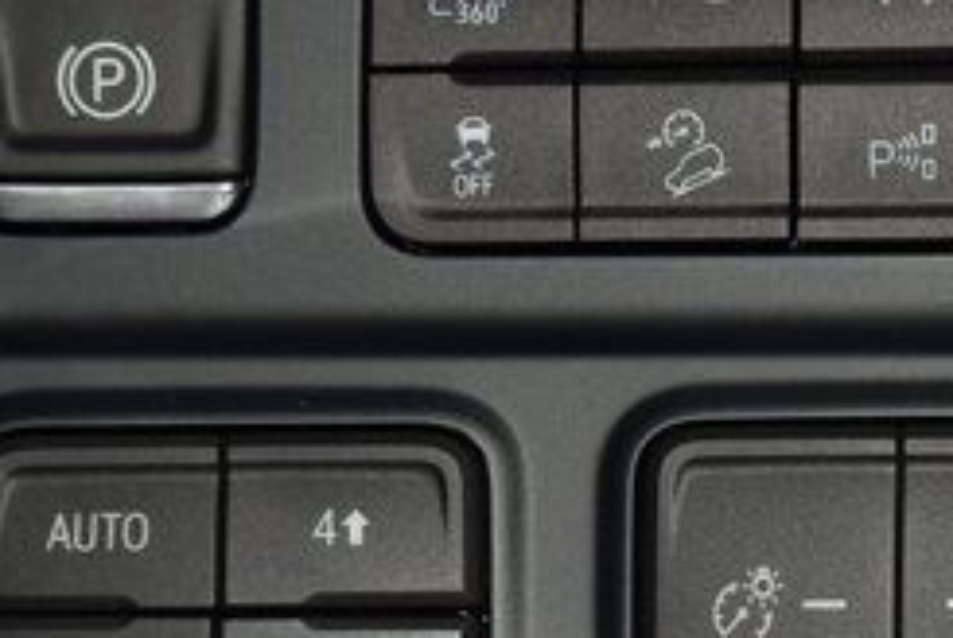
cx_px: 984
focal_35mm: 274
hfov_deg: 7.5
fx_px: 7262
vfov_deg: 5.0
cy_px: 644
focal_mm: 70
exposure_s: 1/125
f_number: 8
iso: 100
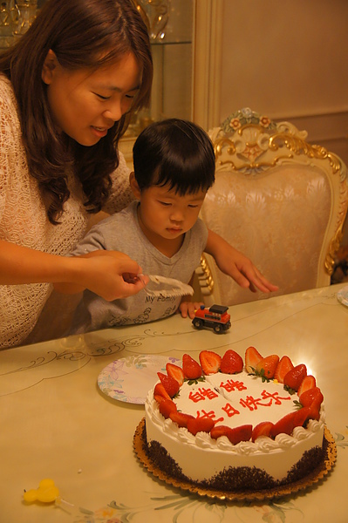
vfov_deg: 37.9
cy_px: 262
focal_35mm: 52
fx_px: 763
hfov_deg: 25.7
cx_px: 174
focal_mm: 35
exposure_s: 1/60
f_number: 4.5
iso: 1000
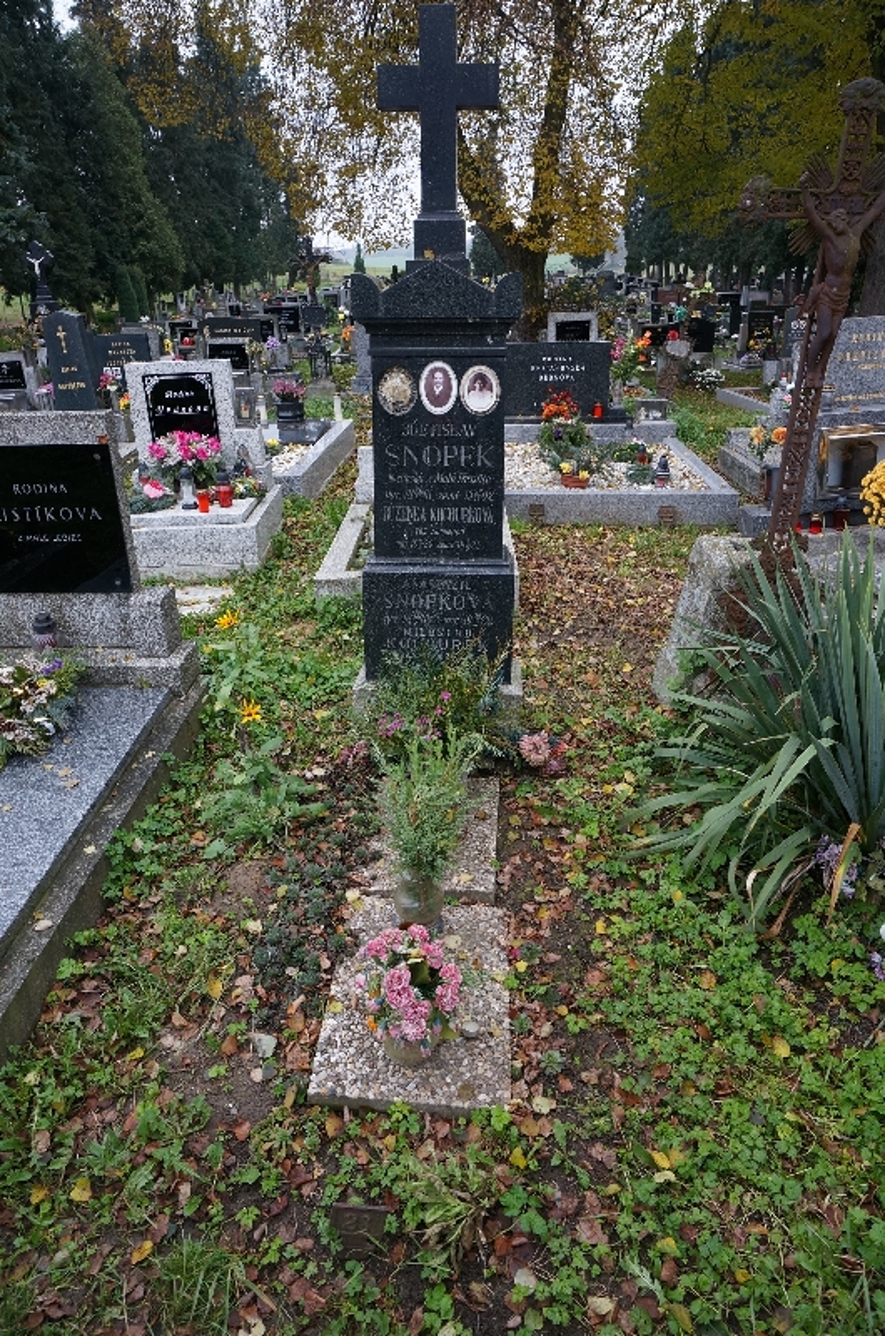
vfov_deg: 73.8
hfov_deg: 52.9
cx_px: 442
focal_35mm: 24
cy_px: 668
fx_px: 889
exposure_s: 1/100
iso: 400
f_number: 6.3
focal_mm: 16
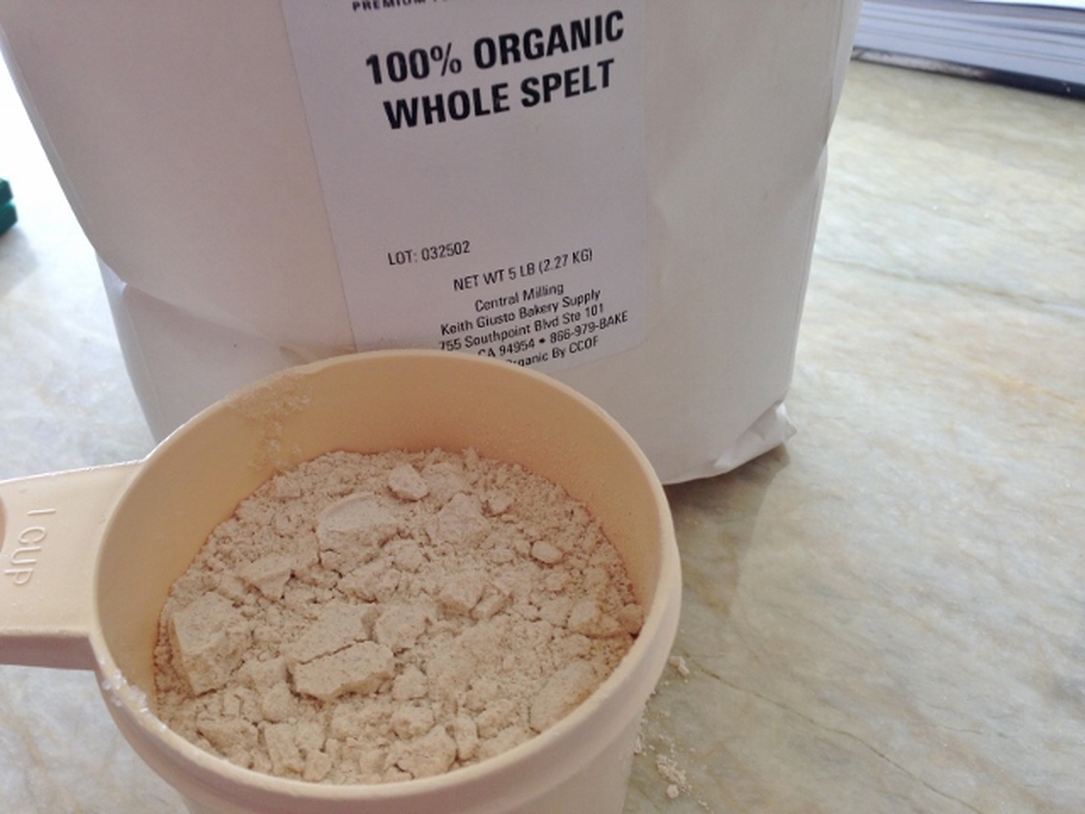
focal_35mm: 33
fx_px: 1034
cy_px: 407
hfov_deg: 55.4
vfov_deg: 42.9
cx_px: 542
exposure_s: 1/40
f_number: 2.4
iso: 50
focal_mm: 4.12
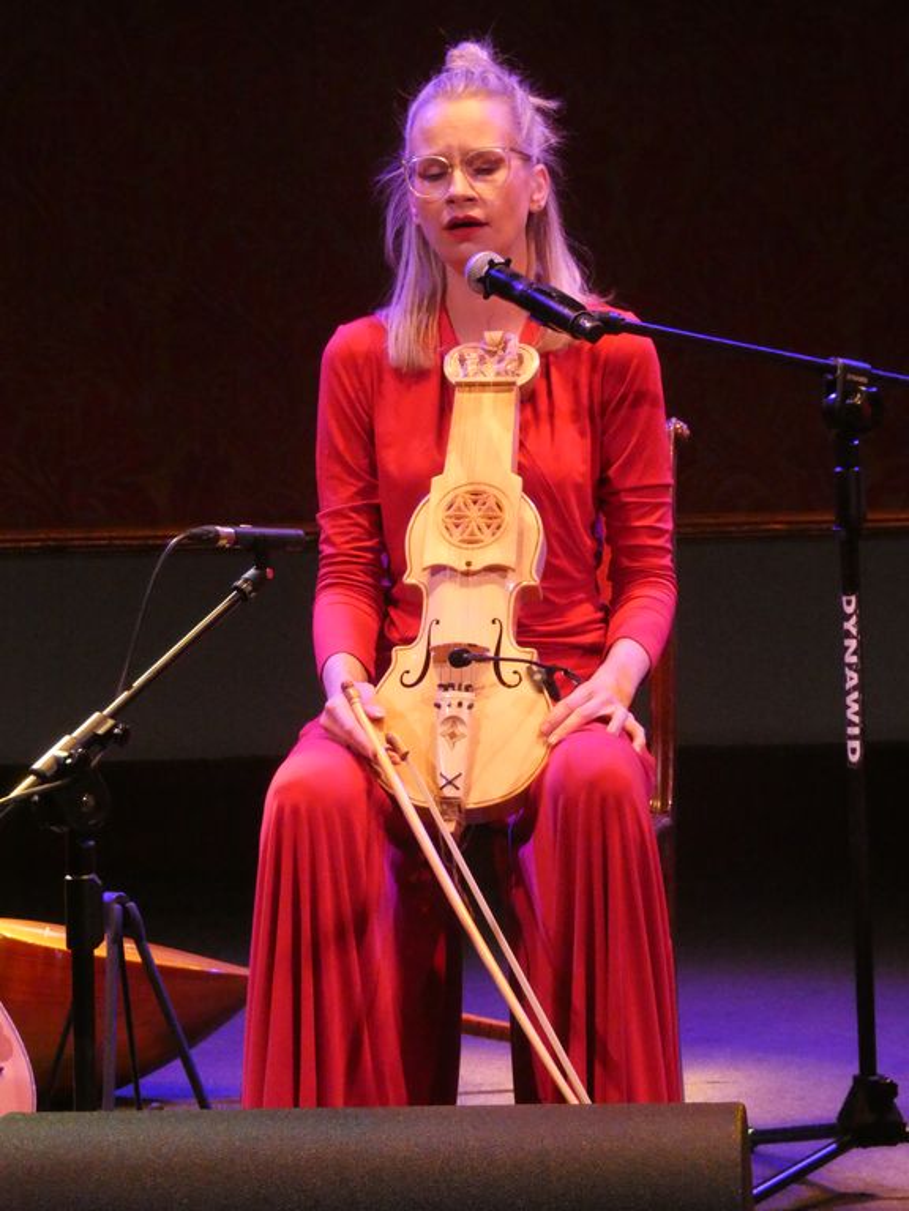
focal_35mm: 112
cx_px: 454
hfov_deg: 13.2
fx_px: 3921
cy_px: 606
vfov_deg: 17.6
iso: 1600
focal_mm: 20.1
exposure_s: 1/60
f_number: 5
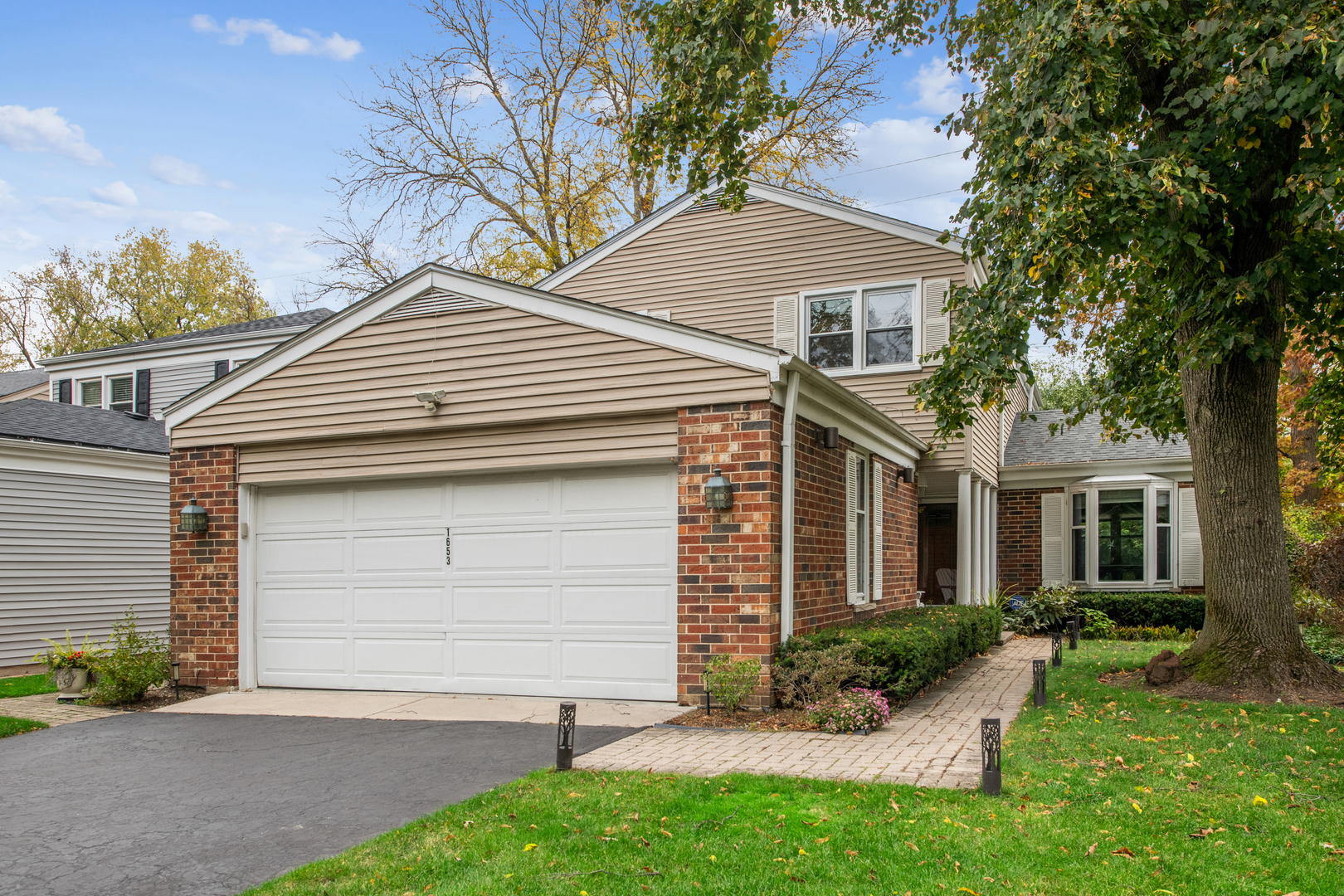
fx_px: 896
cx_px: 672
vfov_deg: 53.1
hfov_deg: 73.7
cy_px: 448
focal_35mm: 24
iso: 250
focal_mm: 24
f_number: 8
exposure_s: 1/250
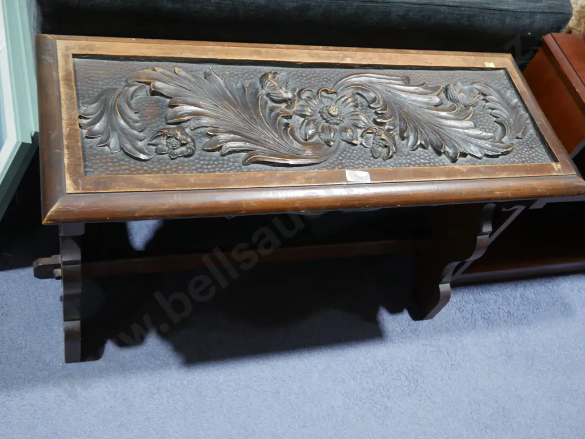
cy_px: 220
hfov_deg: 46.8
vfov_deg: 36.0
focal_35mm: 40
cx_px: 292
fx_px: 676
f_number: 4.4
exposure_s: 1/60
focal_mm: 20
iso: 800
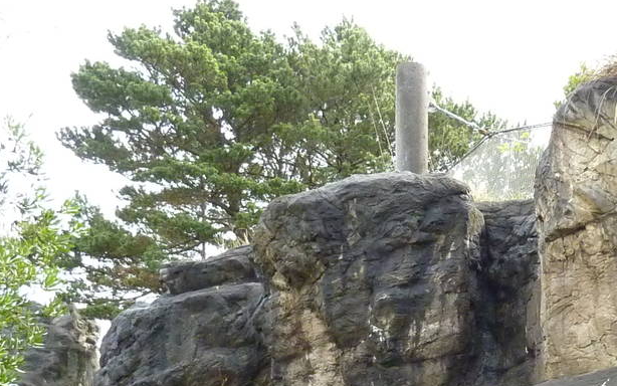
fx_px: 1160
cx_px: 521
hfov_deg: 28.9
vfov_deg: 18.2
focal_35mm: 69
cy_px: 414
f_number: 3.3
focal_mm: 4.1
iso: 400
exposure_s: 1/400
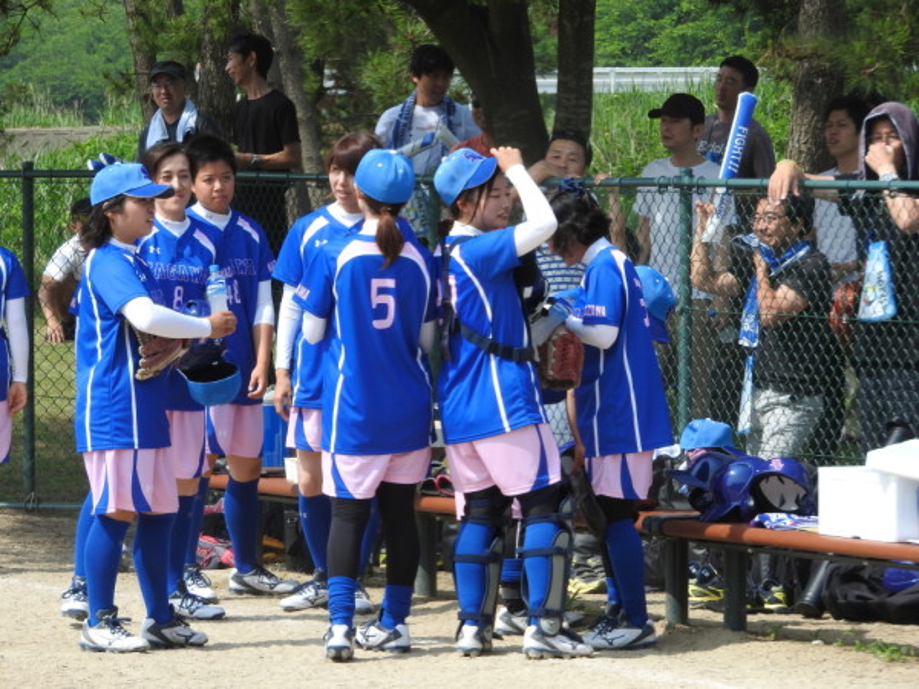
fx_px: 6637
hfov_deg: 7.9
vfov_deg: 5.9
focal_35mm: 250
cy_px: 344
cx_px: 460
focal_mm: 44.8
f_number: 5.5
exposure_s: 1/400
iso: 100
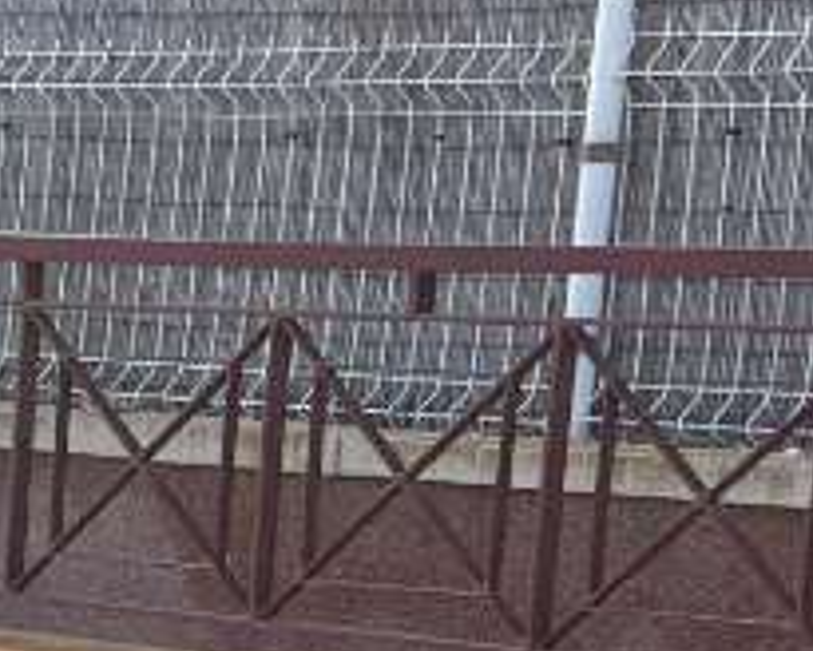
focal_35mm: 186
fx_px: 4475
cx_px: -1570
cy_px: 1129
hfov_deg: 8.7
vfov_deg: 8.1
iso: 64
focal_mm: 5.96
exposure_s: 1/2865
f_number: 1.6
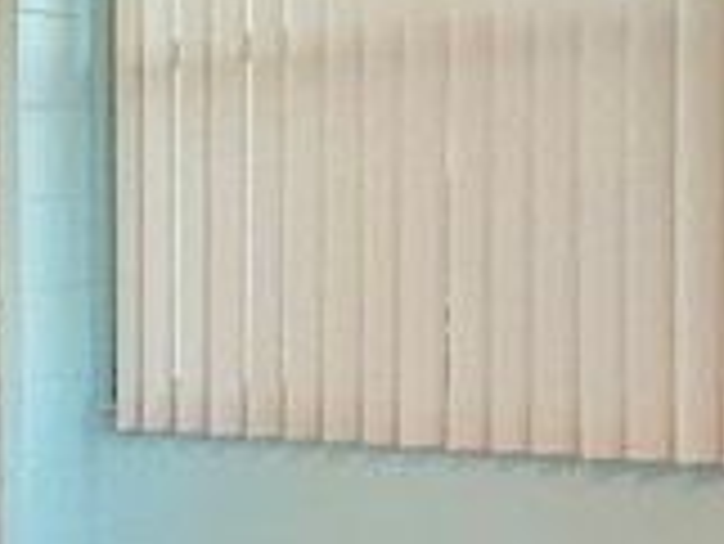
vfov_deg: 16.6
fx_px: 1863
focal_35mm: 89
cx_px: -639
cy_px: 369
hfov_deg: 17.3
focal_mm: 2.22
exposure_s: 1/60
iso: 200
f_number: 2.2
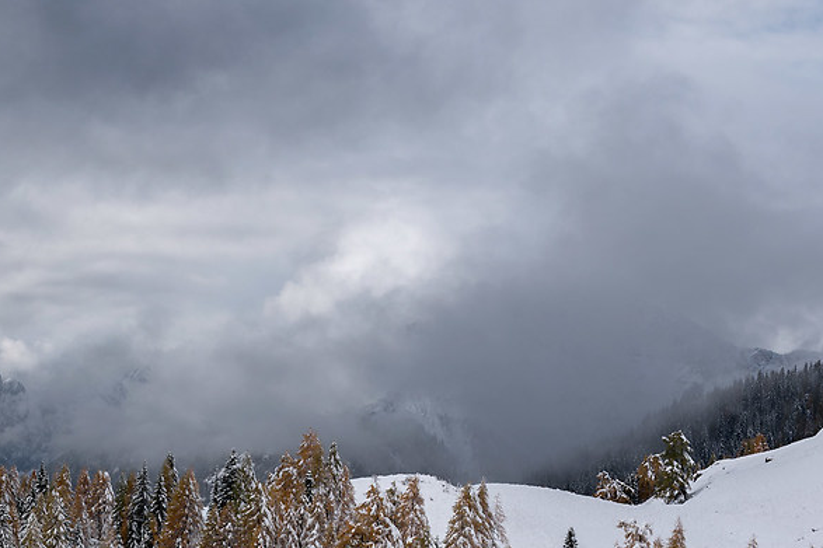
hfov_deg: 22.0
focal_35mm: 90
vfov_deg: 14.9
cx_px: 41
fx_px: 2057
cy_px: 559
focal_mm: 44
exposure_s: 1/160
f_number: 16
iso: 100
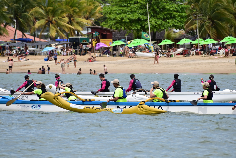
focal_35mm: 345
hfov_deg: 6.0
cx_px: 118
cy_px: 79
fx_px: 2264
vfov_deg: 4.0
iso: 320
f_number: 9
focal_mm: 230
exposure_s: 1/1250
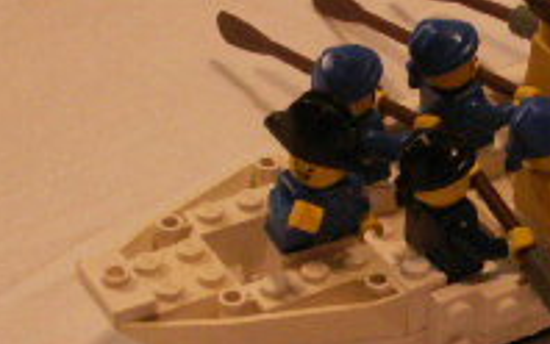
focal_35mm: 120
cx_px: 556
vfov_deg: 10.9
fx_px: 1800
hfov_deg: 17.0
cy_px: 286
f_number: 2.8
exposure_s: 1/20
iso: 160
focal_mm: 5.86
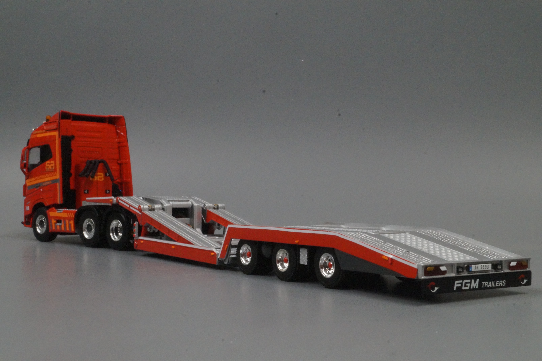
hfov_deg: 37.9
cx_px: 271
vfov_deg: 25.7
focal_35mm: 52
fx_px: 790
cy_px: 180
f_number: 29
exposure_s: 1/10
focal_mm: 35
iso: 3200
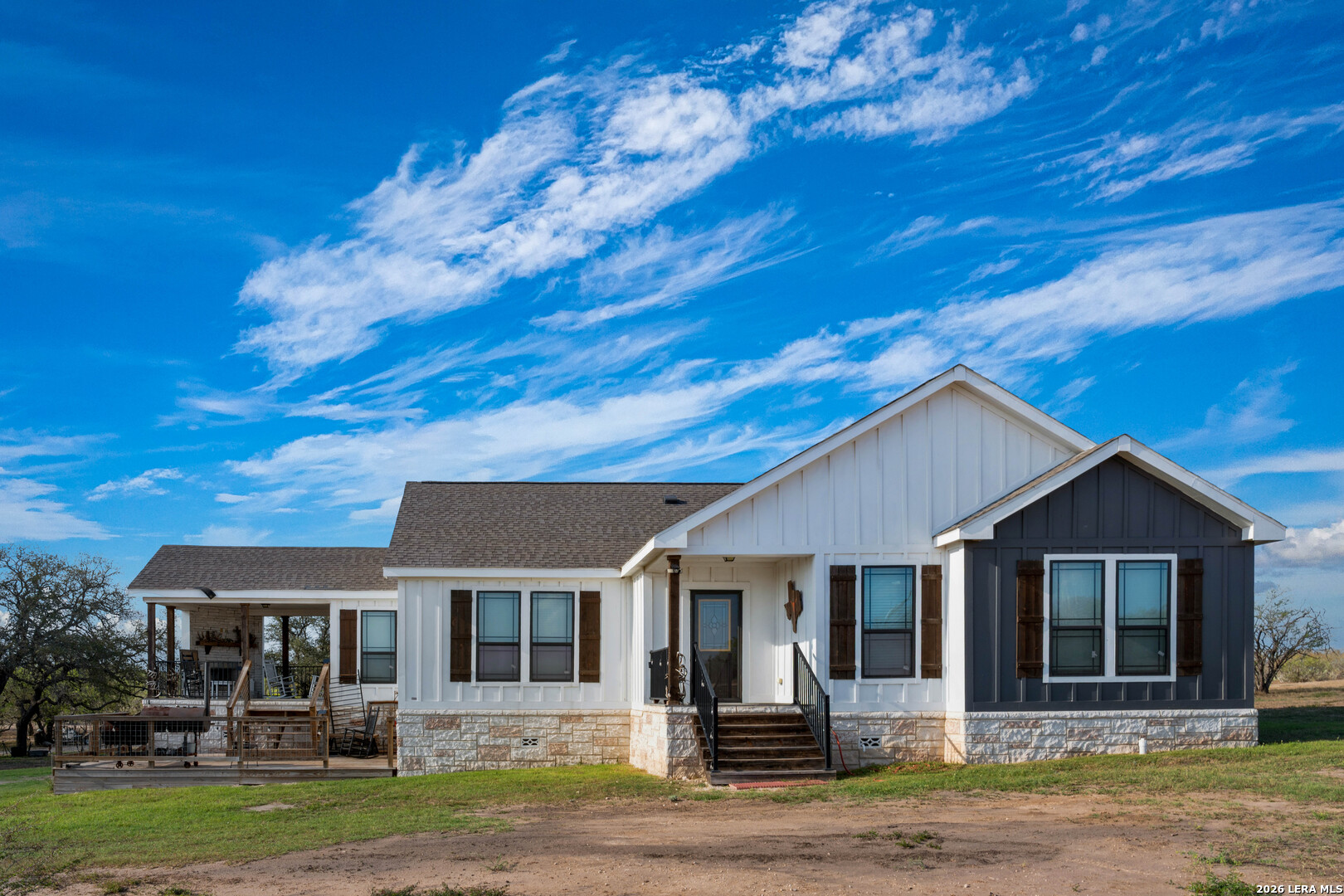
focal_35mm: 24
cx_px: 672
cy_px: 448
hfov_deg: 73.7
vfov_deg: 53.1
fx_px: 896
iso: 100
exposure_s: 1/60
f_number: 14
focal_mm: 24
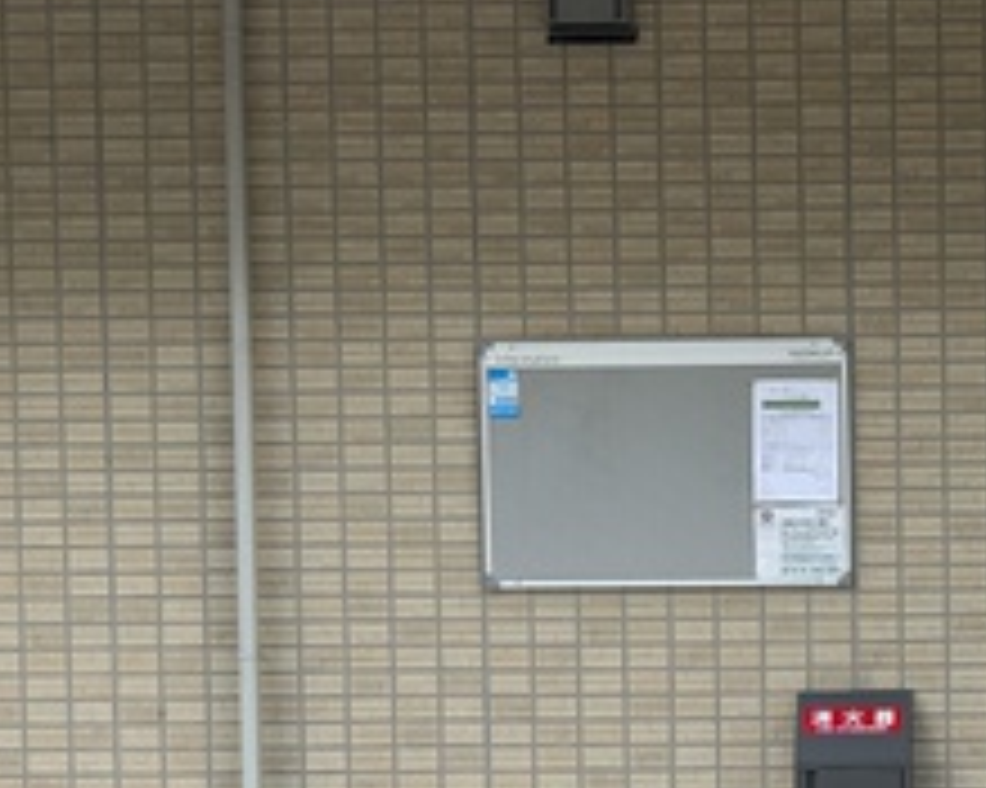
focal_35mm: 81
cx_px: 972
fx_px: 2363
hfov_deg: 22.7
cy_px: 696
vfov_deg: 18.6
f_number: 1.5
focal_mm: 5.7
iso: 50
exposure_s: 1/497
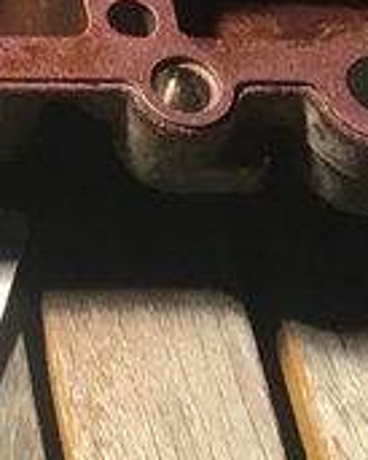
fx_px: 2707
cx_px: -602
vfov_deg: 9.2
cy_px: -433
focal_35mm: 199
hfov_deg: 7.2
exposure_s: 1/30
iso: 40
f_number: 2.2
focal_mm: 4.15
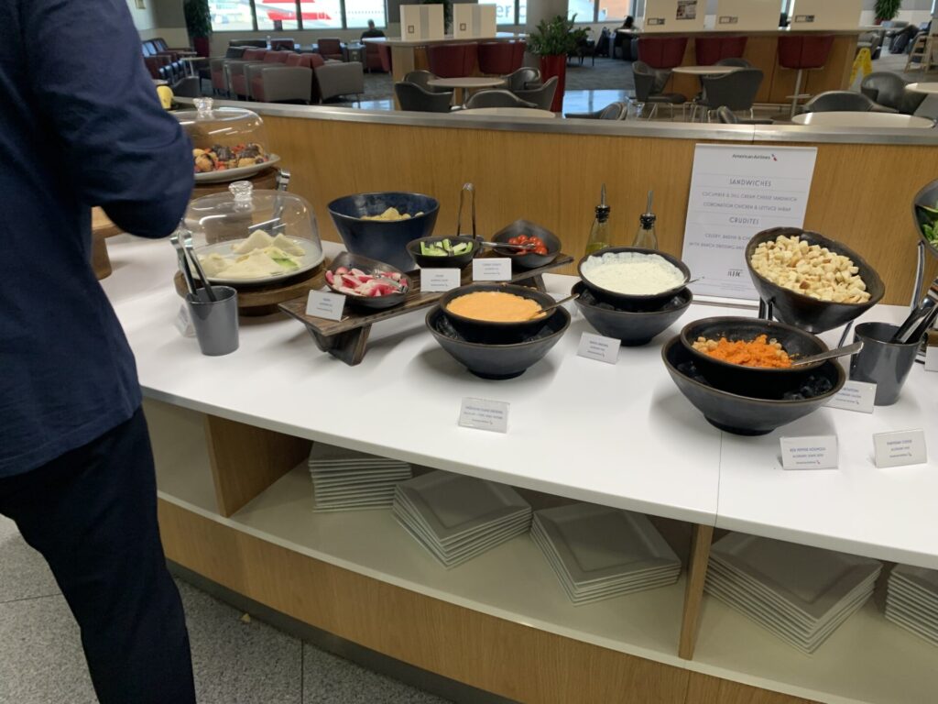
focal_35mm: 26
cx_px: 469
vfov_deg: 53.1
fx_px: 705
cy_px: 352
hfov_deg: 67.3
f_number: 1.8
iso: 64
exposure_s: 1/50
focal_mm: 4.25
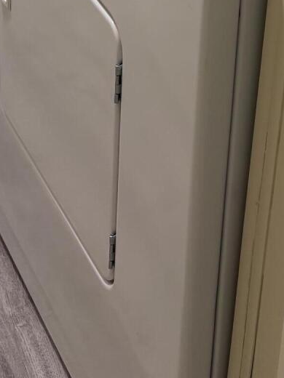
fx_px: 1094
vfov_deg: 16.8
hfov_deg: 14.8
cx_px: 144
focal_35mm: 100
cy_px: -268
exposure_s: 1/60
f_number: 1.6
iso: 64
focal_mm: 5.96
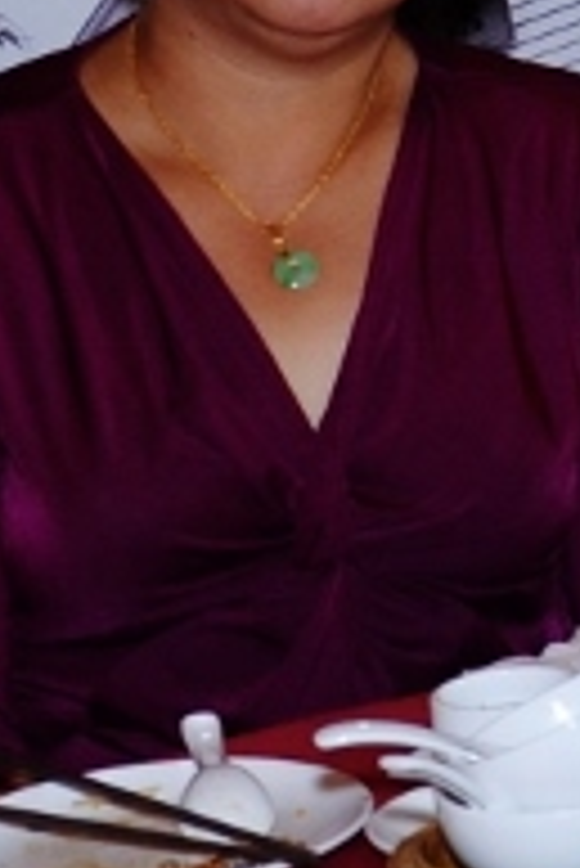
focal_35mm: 211
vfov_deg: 9.7
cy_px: 29
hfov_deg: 5.8
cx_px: 2127
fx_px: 5098
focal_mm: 21
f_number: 4.5
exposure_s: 1/60
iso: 200
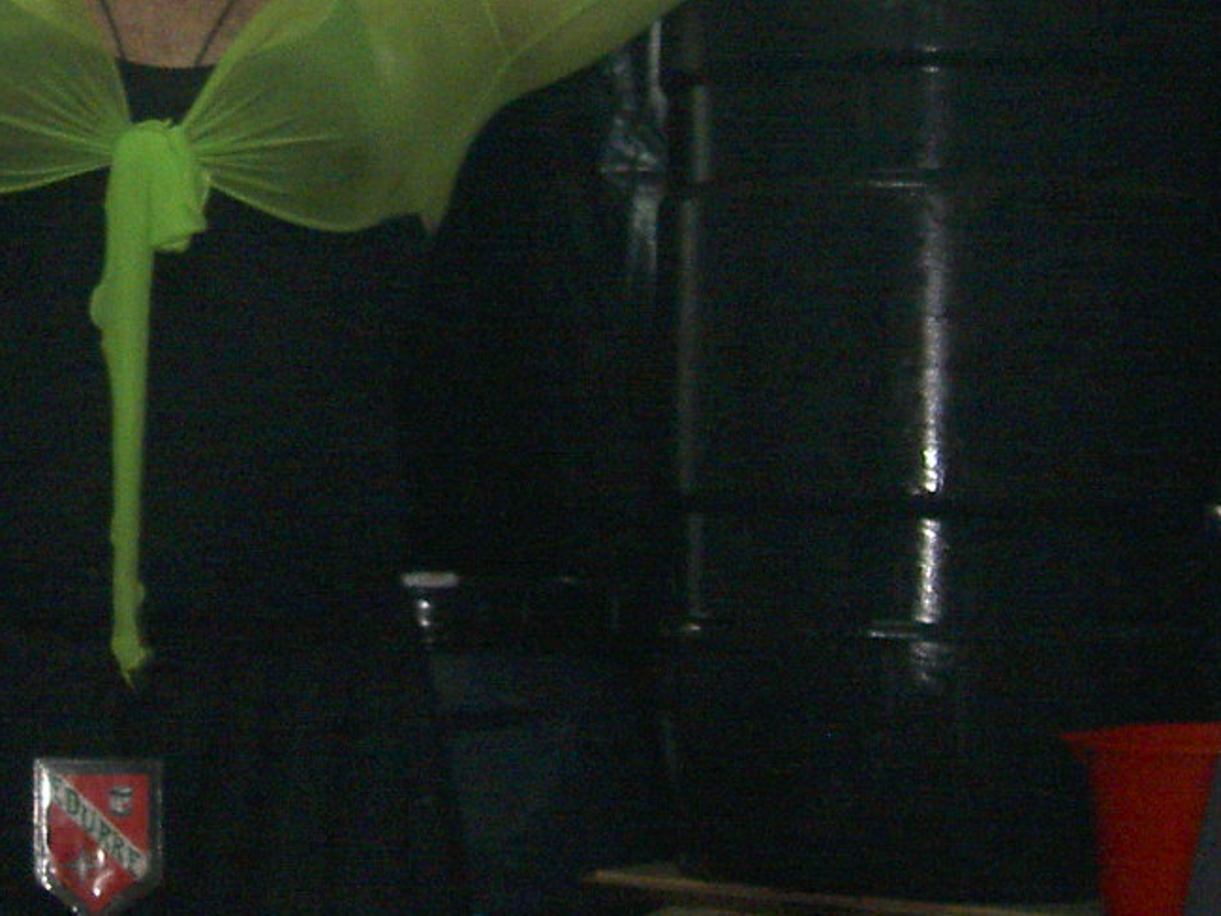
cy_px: 122
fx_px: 3387
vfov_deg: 15.3
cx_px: 235
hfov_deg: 20.2
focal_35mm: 96
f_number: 2.8
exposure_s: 1/59.5
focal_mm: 8
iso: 100
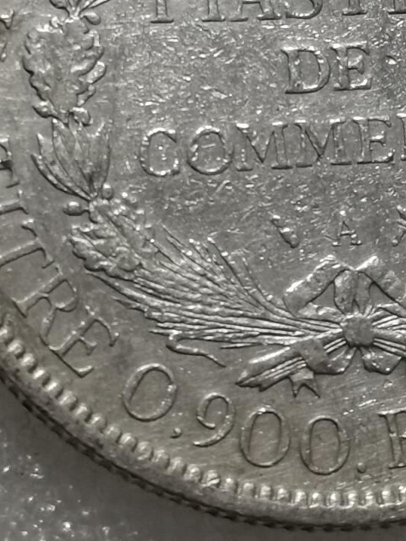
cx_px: 295
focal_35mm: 166
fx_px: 2596
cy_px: 44
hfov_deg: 8.9
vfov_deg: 11.8
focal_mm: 5.58
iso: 80
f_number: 1.8
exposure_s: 1/180
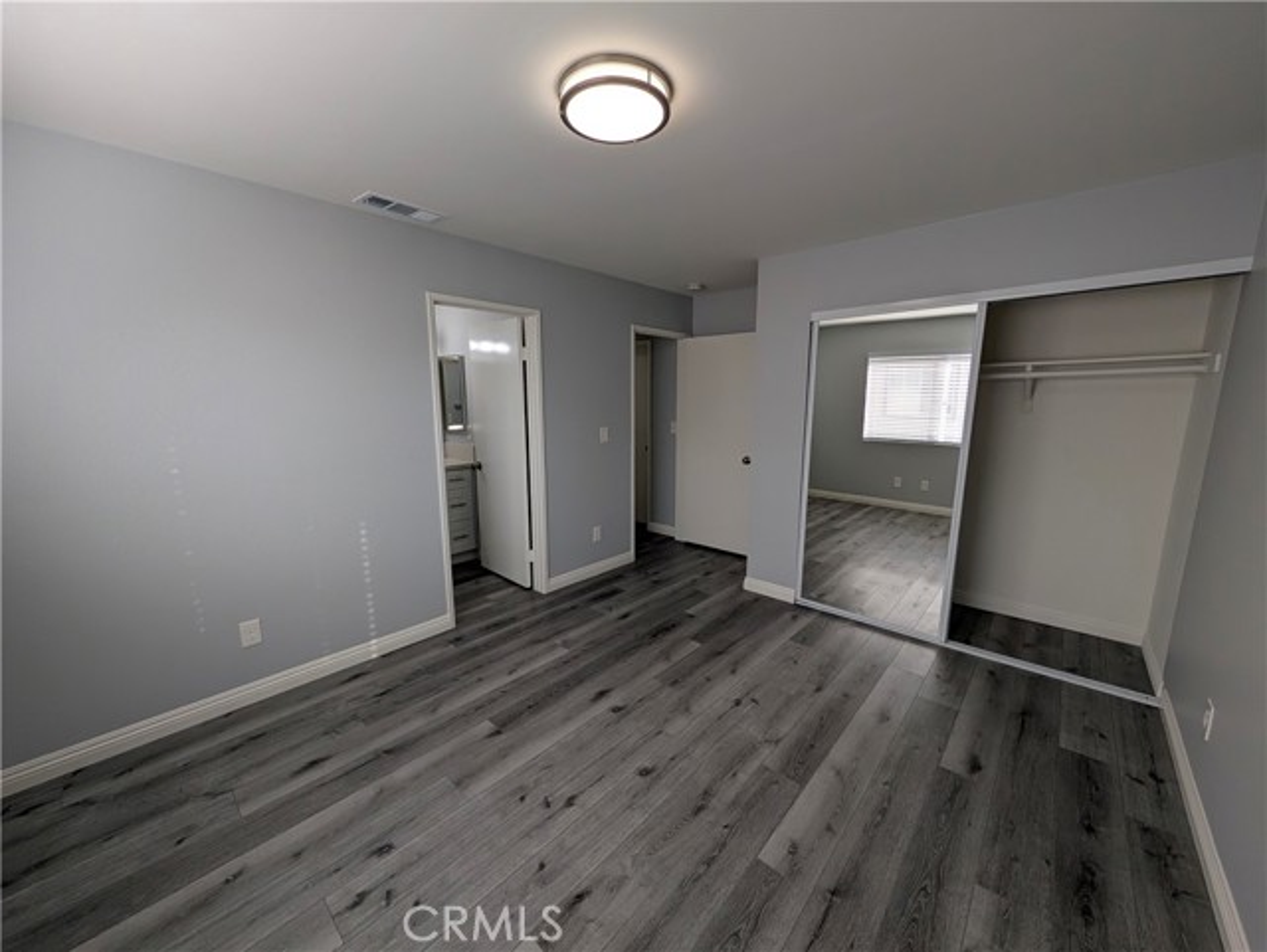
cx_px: 634
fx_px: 440
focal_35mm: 12
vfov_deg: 94.6
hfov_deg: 110.5
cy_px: 476
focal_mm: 2.02
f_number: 1.7
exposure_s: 1/371
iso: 58
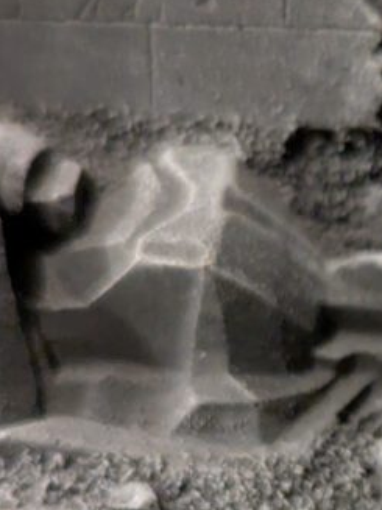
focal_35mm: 113
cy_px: 391
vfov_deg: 17.3
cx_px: 572
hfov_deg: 12.5
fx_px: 1664
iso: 878
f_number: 1.85
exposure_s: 1/25
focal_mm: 6.81
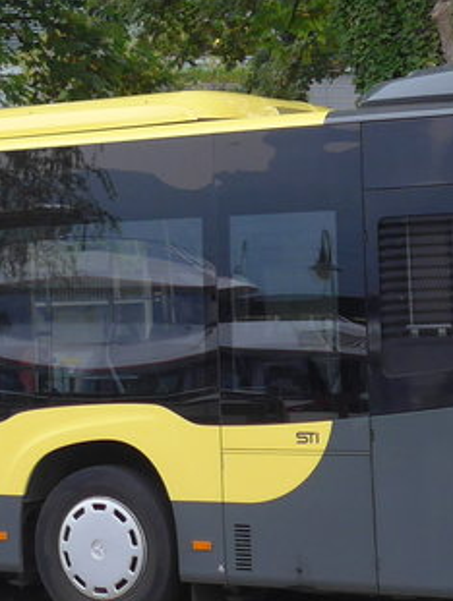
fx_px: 2281
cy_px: 95
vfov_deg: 14.9
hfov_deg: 11.1
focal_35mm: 131
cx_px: -141
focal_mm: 7
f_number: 2.3
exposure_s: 1/60
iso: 160
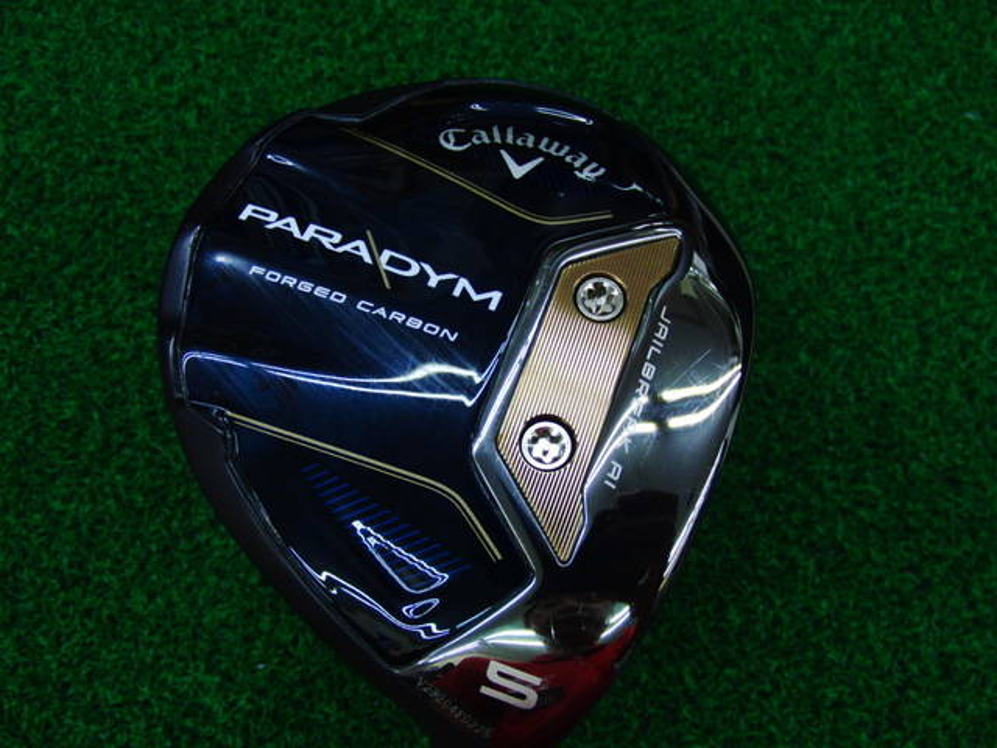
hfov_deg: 50.1
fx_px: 1066
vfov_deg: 38.7
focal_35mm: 37
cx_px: 498
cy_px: 374
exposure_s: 1/80
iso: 250
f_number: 3.6
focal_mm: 6.42
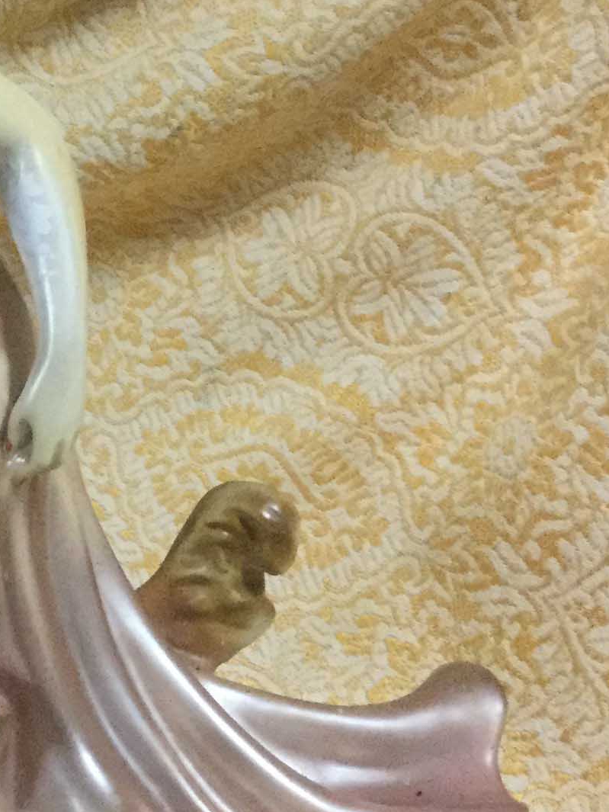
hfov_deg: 14.9
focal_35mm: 95
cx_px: -188
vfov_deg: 20.6
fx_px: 2228
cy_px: 467
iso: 250
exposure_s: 1/25
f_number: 2.4
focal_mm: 3.3
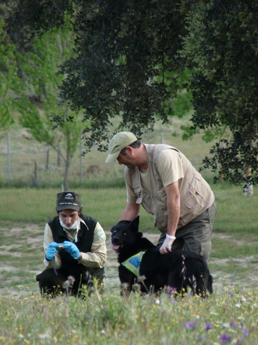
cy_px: 172
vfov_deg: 4.3
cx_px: 129
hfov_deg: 3.2
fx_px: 4561
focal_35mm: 459
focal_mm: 81.6
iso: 100
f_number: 4.4
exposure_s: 1/160
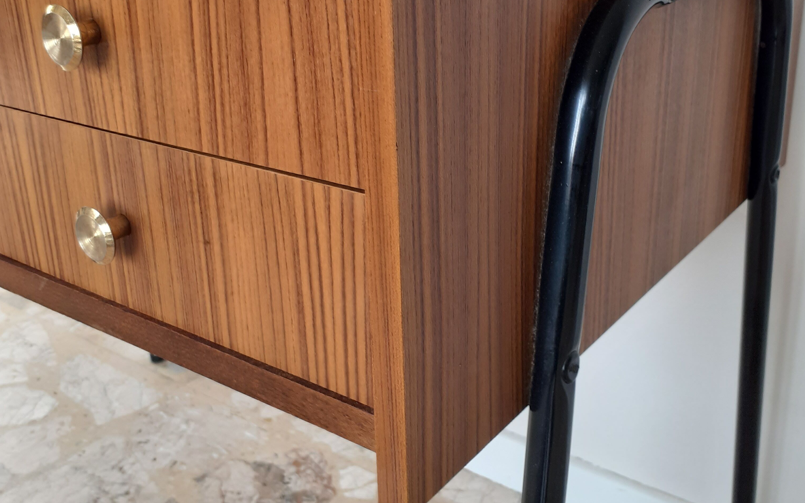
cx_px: 410
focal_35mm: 39
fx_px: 856
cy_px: 171
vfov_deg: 32.5
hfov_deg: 50.4
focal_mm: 3.6
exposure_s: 1/50
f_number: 1.9
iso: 50
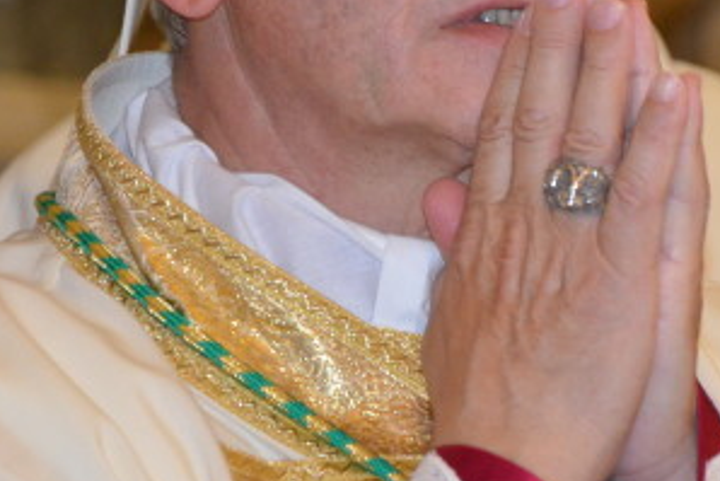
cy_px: 30
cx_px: 546
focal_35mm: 332
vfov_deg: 4.1
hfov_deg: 6.2
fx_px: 6644
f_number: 5.6
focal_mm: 105
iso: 3200
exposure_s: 1/60
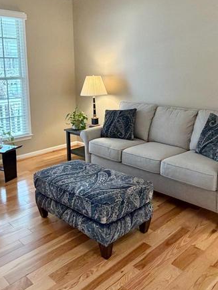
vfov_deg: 54.8
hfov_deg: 42.8
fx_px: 277
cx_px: 90
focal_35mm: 33
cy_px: 111
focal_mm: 2.22
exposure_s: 1/120
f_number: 2.2
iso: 320
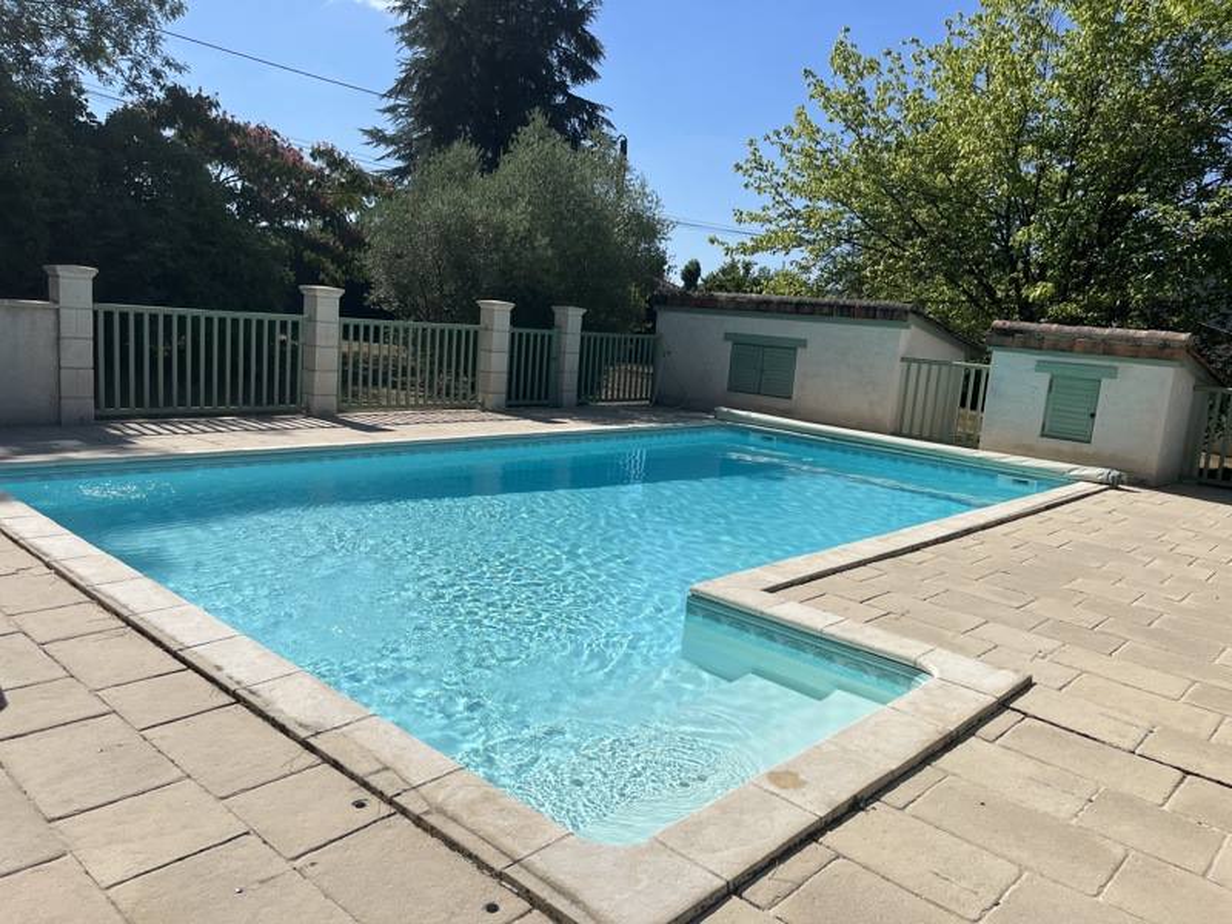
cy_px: 462
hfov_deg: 67.3
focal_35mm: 26
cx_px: 616
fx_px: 925
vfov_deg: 53.1
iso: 50
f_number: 1.6
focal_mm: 5.1
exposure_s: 1/7353
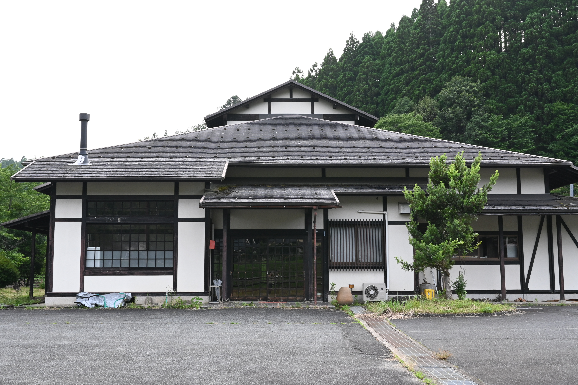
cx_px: 289
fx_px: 674
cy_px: 192
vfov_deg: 31.9
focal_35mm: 42
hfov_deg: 46.4
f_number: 8
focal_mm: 28
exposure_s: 1/100
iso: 500
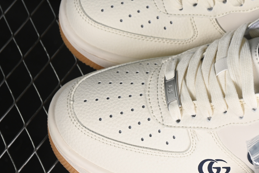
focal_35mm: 150
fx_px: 1079
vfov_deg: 9.1
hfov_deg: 13.5
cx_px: 243
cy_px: 54
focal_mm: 50
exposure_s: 1/80
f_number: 7.1
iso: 160
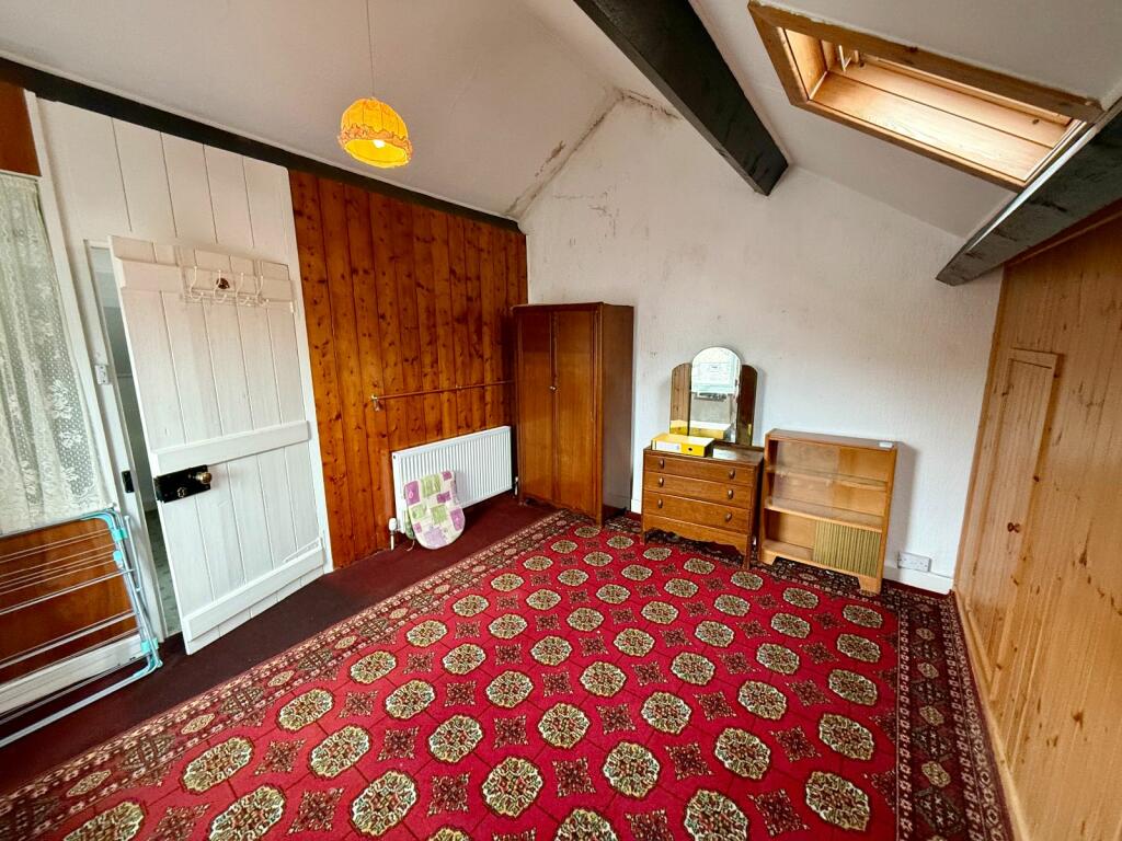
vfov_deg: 85.7
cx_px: 561
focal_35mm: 14
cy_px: 420
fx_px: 454
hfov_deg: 102.1
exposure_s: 1/50
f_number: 2.2
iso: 500
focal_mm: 2.22
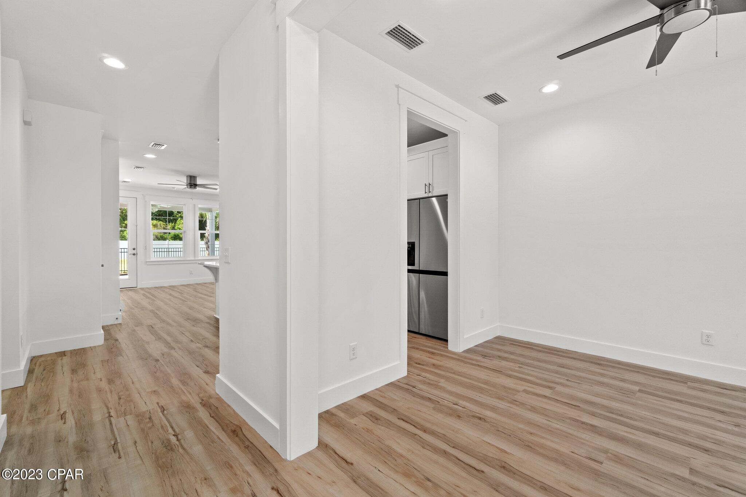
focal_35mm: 15
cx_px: 373
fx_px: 311
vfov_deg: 77.3
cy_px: 248
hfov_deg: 100.4
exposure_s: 1/2
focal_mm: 10
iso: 400
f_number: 8
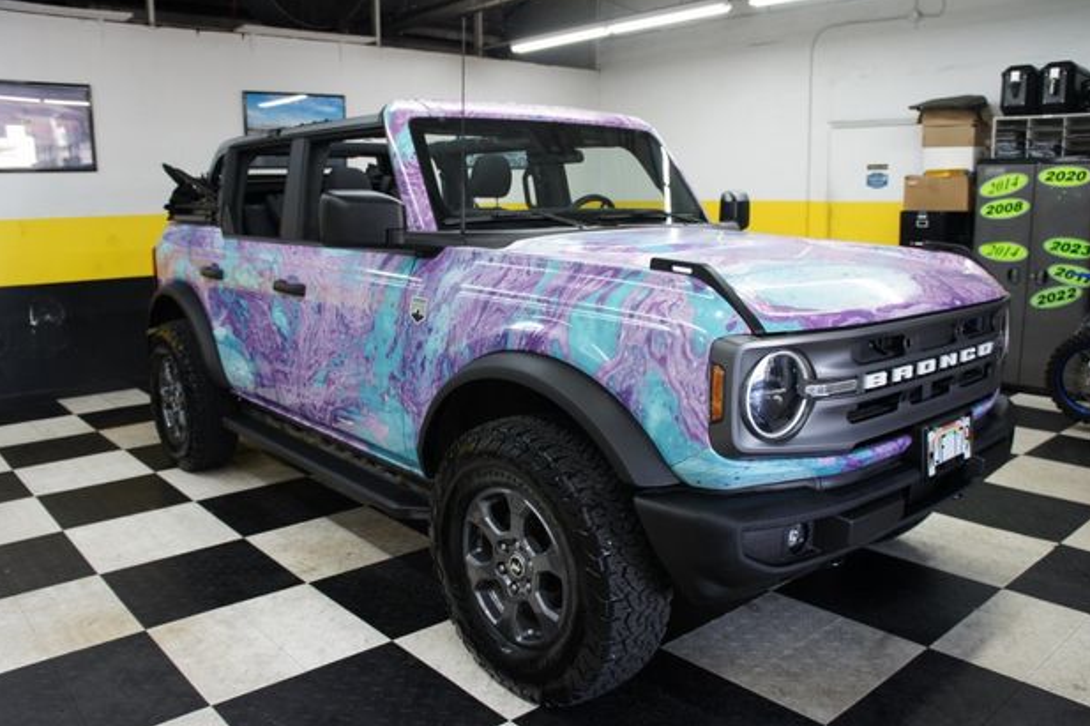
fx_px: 848
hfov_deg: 65.5
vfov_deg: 46.4
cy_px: 367
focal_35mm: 28
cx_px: 558
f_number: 3.5
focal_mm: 18
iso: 250
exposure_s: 1/30
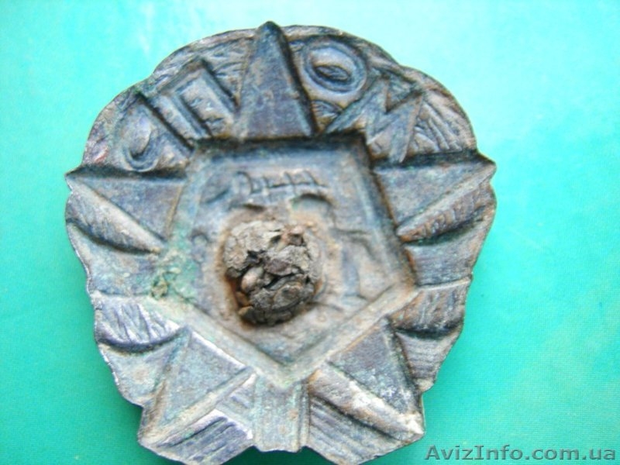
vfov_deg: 37.7
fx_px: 681
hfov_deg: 49.0
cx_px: 310
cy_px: 232
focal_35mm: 38
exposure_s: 1/4.5
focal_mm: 8
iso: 72
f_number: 2.8
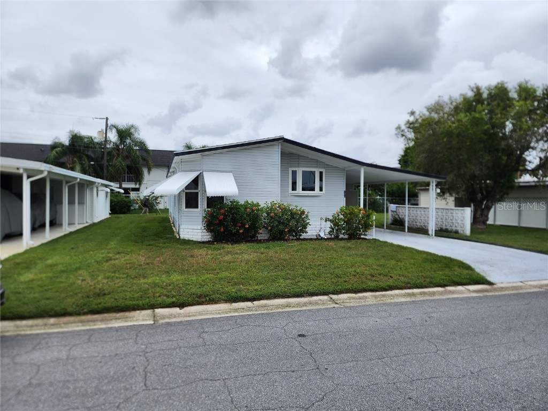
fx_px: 364
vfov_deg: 58.9
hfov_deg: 73.9
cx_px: 274
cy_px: 206
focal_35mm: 23
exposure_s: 1/944
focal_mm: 6.4
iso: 12
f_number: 1.8
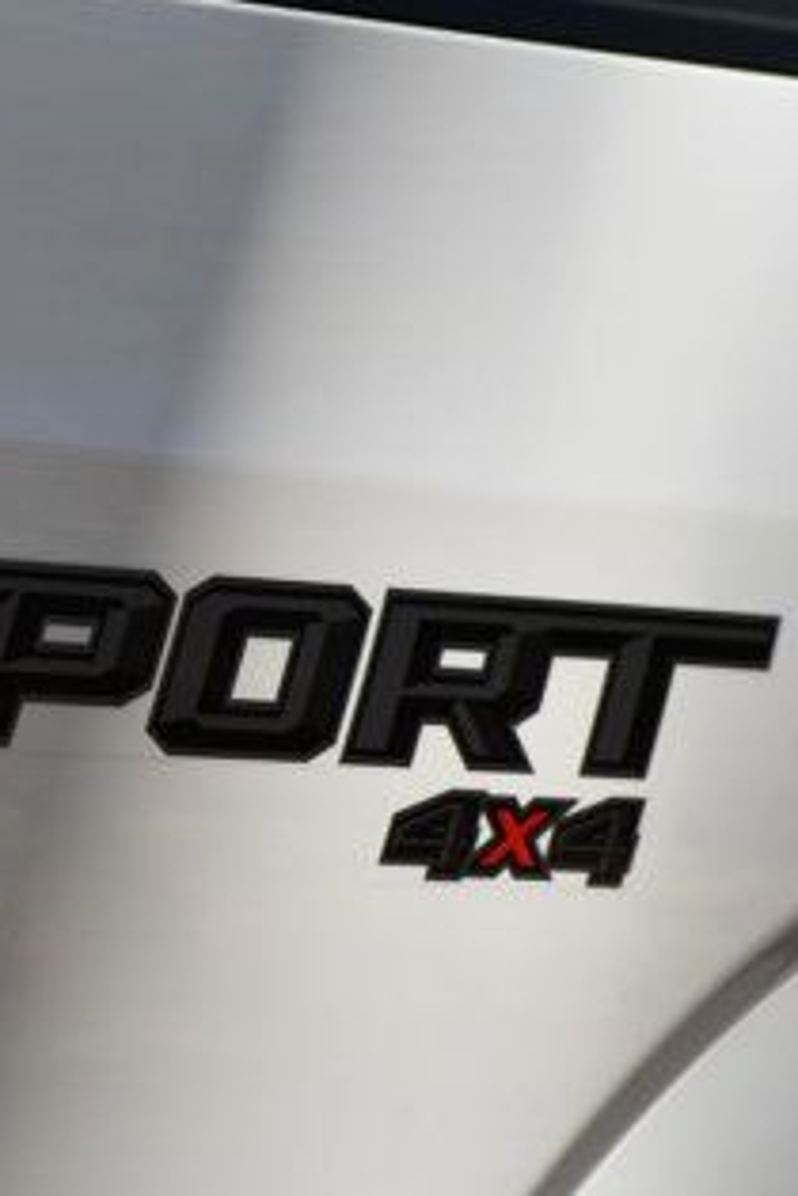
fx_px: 12634
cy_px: 617
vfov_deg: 5.4
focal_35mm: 380
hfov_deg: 3.6
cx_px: 141
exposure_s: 1/250
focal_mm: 125
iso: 100
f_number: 8
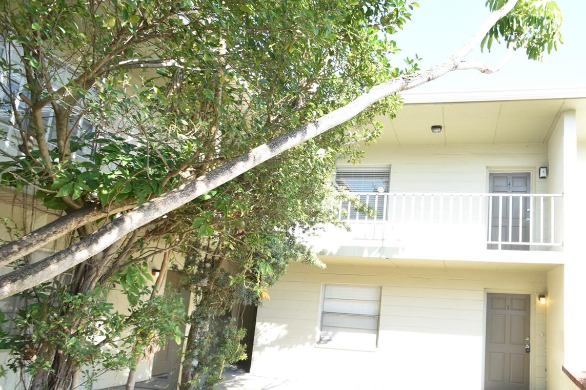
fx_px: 342
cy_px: 258
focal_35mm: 21
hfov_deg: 77.7
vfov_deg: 58.2
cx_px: 406
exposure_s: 1/200
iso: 400
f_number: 7.1
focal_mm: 10
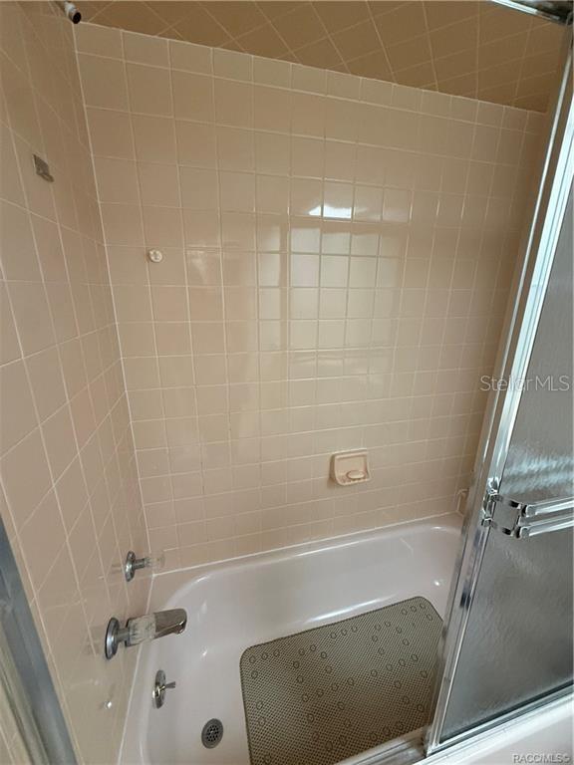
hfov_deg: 85.7
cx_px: 287
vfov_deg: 102.1
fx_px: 310
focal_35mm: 14
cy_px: 382
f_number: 2.2
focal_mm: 2.22
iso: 400
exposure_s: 1/60
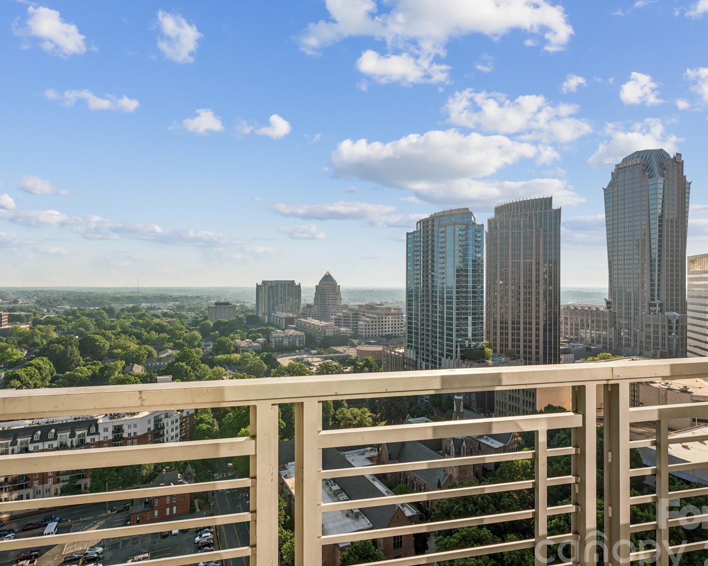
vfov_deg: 70.2
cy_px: 286
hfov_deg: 82.6
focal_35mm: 19
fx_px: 403
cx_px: 350
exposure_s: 1/320
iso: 100
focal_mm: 16.2
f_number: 9
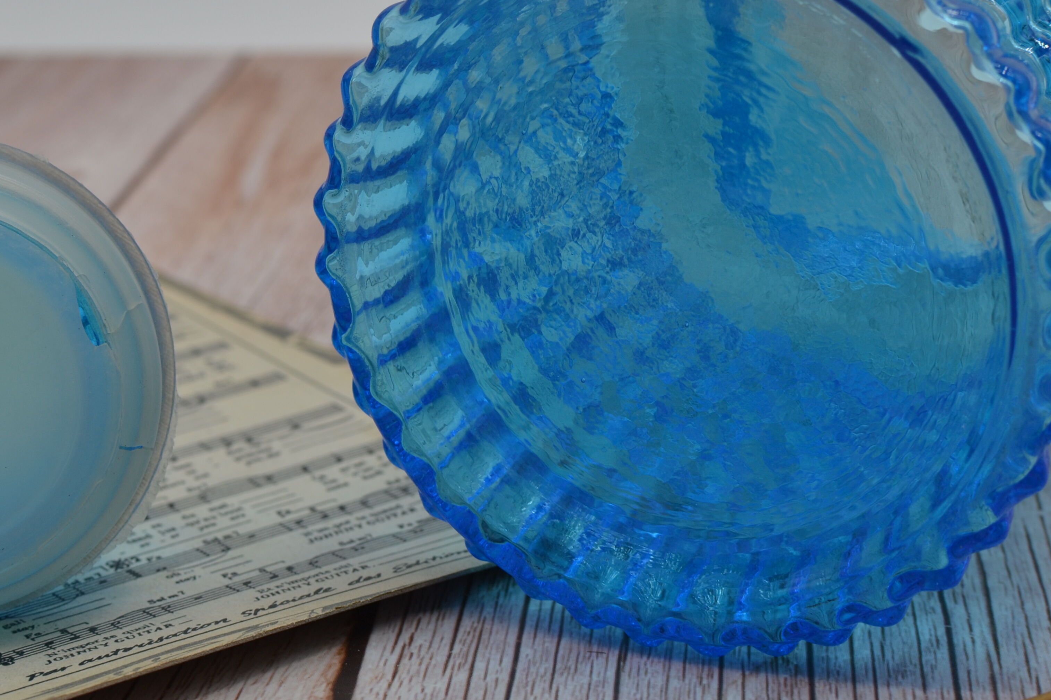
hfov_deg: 25.4
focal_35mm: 80
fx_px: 2328
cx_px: 455
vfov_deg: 17.1
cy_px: 219
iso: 140
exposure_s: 1/125
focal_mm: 35
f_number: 5.6
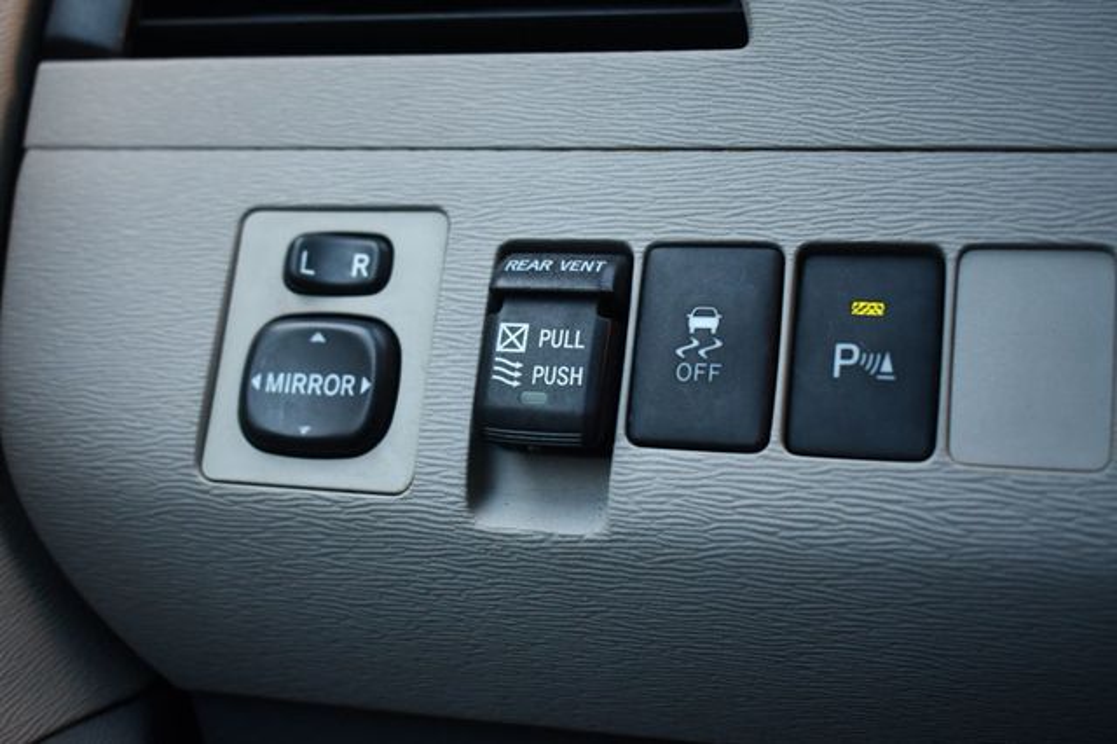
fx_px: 1489
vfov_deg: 28.0
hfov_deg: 41.1
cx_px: 558
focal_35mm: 48
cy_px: 372
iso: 1000
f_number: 4.5
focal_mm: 32
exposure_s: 1/125
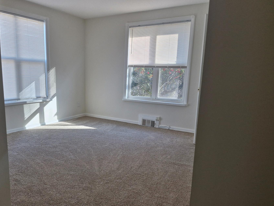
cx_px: 108
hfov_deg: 62.8
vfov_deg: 49.6
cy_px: 117
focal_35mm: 28
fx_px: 222
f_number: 1.8
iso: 100
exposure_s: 1/180
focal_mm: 5.54
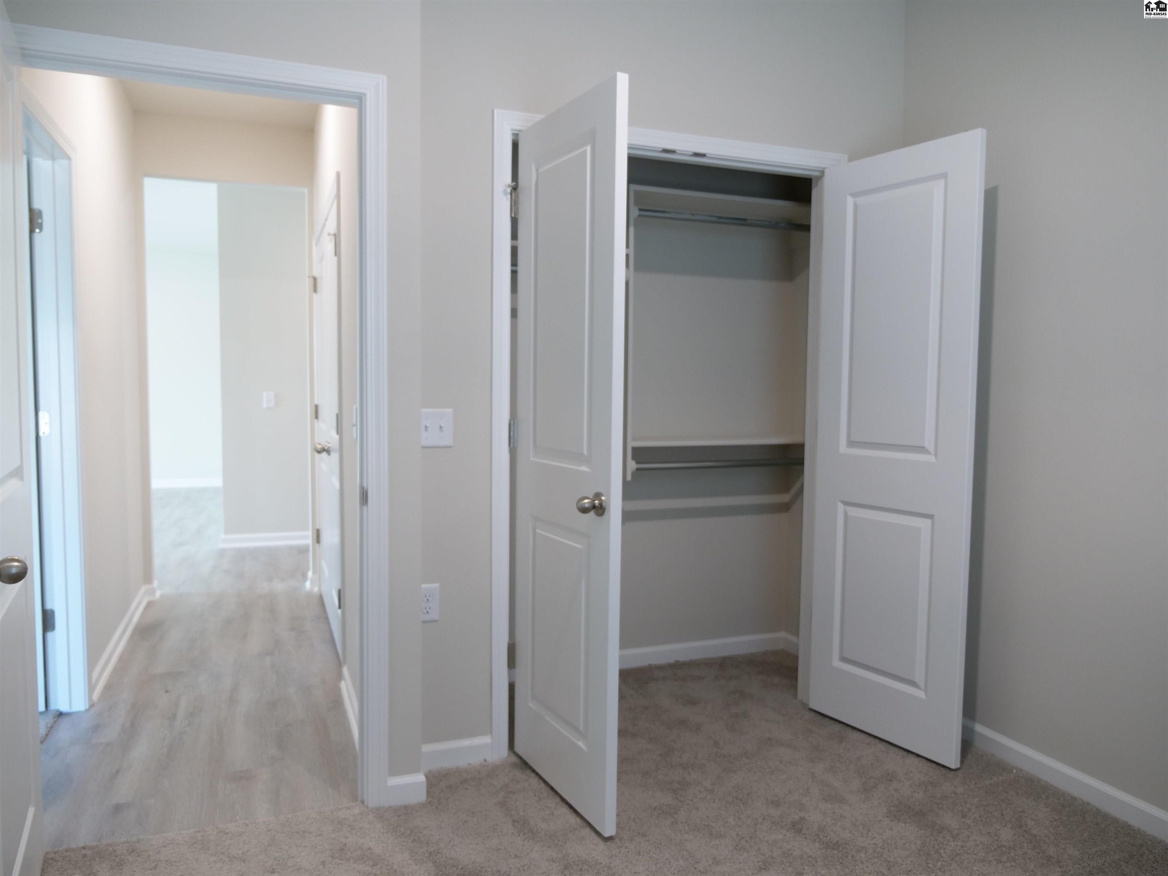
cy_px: 438
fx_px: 810
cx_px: 584
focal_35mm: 24
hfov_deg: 71.6
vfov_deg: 56.8
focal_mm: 12
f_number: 2.8
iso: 640
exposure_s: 1/60
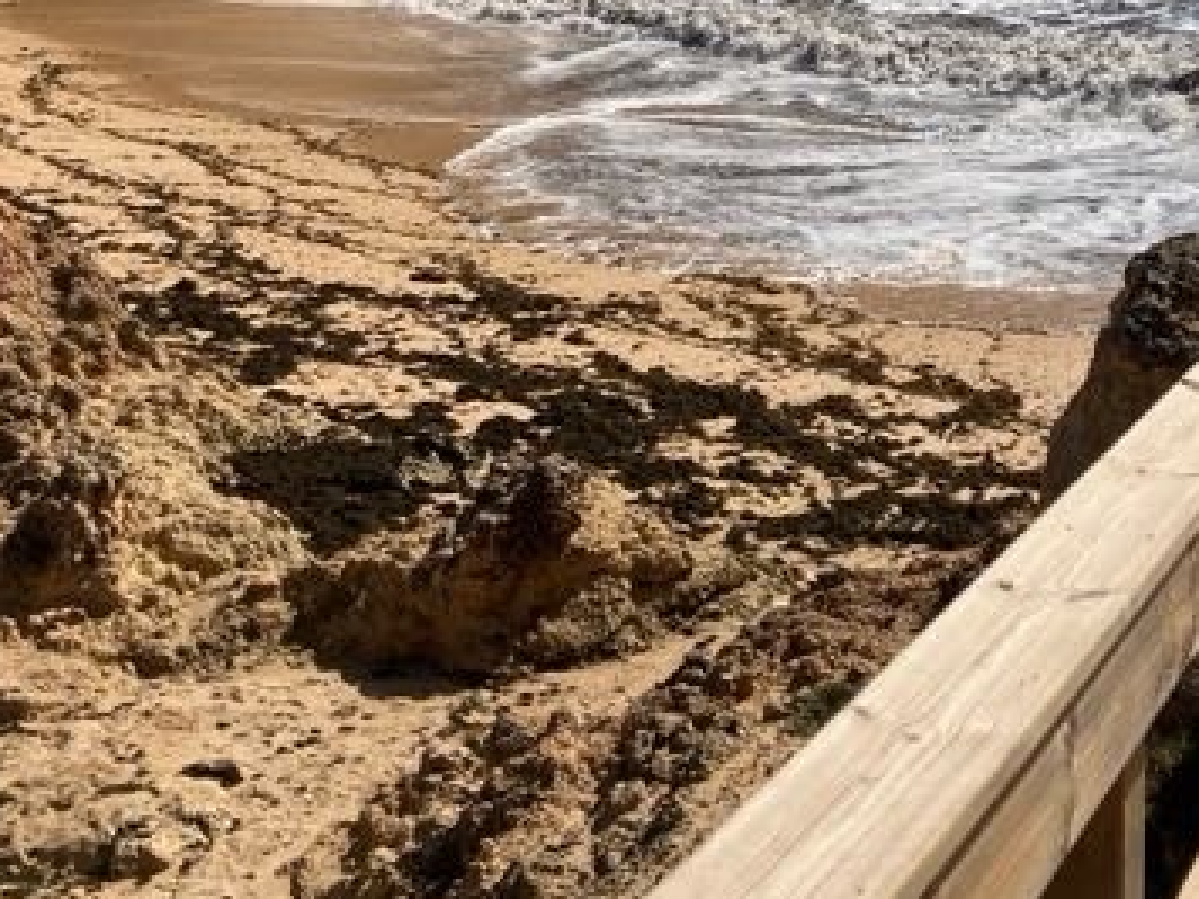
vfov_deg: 21.5
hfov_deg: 28.8
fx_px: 2285
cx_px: 946
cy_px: 25
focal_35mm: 66
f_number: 1.8
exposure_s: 1/5405
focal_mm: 3.99
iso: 32
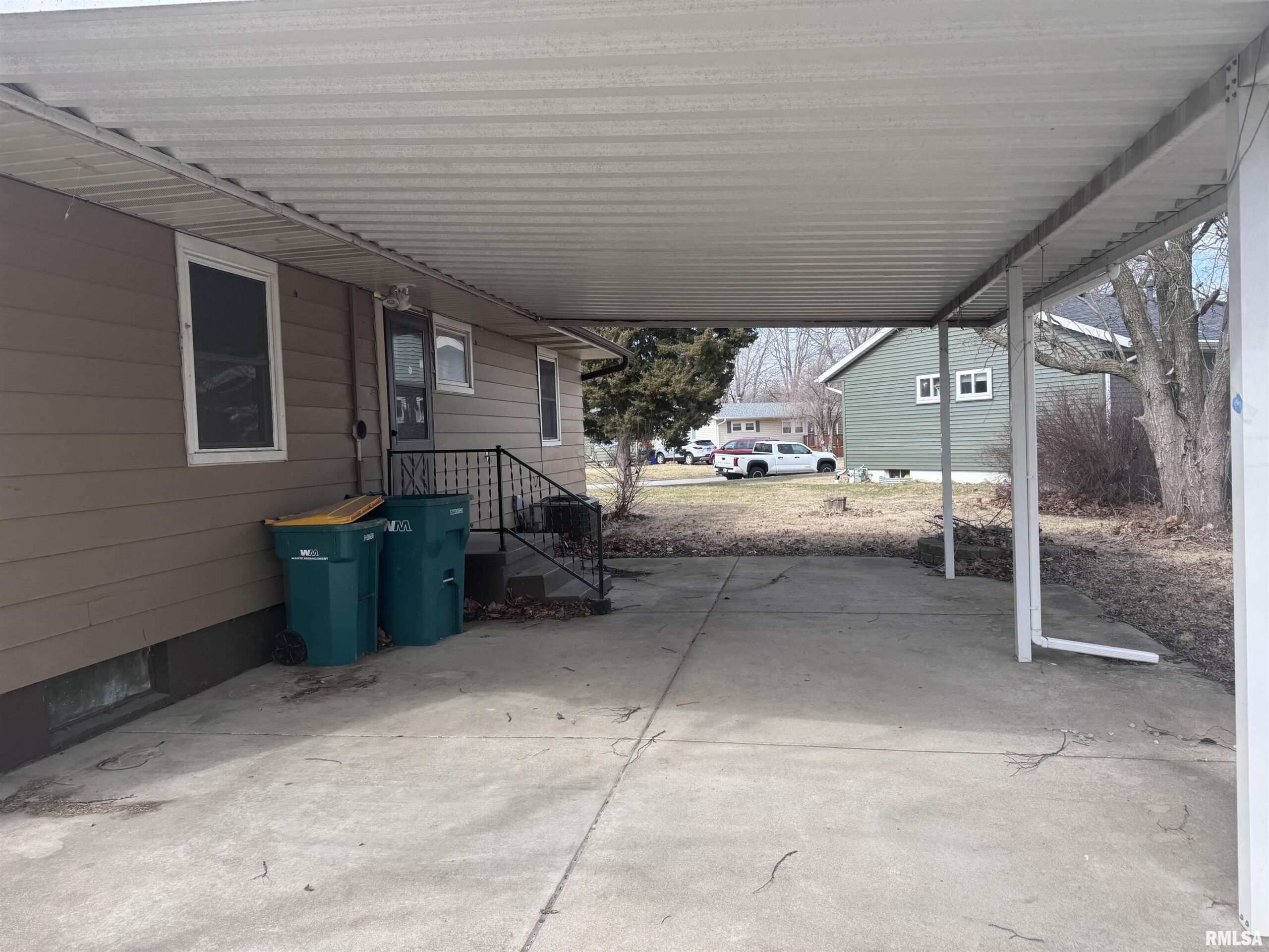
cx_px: 634
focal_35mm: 24
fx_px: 880
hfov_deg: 71.6
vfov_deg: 56.8
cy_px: 476
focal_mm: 6.76
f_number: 1.78
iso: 80
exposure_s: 1/1524
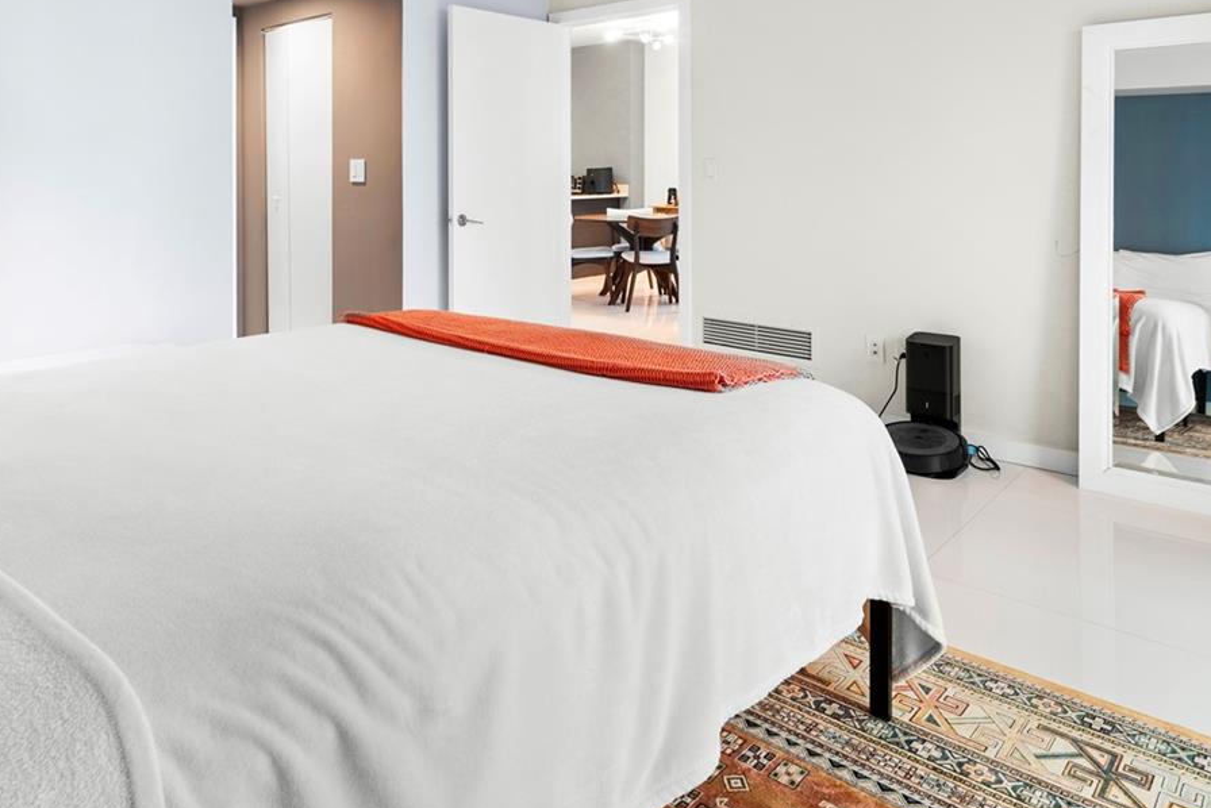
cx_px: 531
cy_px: 226
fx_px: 841
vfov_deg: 49.7
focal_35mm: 25
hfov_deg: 71.2
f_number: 8
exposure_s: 1/1.67
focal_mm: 14
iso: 100
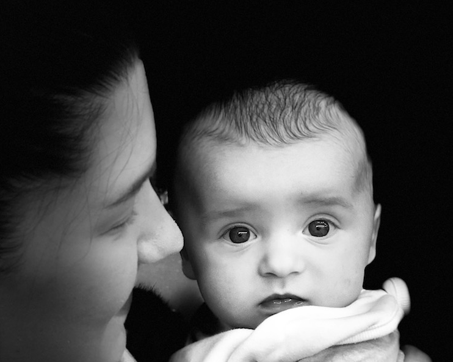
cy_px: 234
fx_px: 1005
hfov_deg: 25.4
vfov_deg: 20.4
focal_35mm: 75
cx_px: 226
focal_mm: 6.6
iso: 200
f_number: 2.8
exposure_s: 1/50
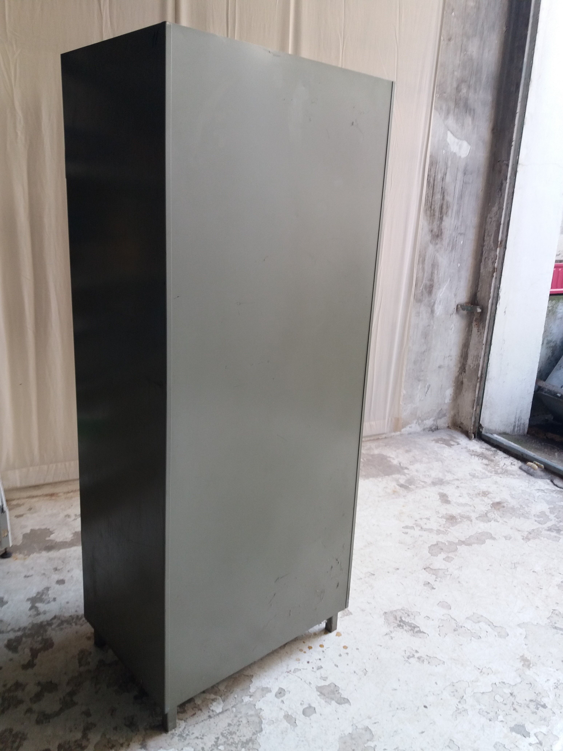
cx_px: 282
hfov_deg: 49.7
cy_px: 376
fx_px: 607
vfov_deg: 63.4
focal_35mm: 28
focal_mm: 3.7
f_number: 1.9
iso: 64
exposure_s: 1/50
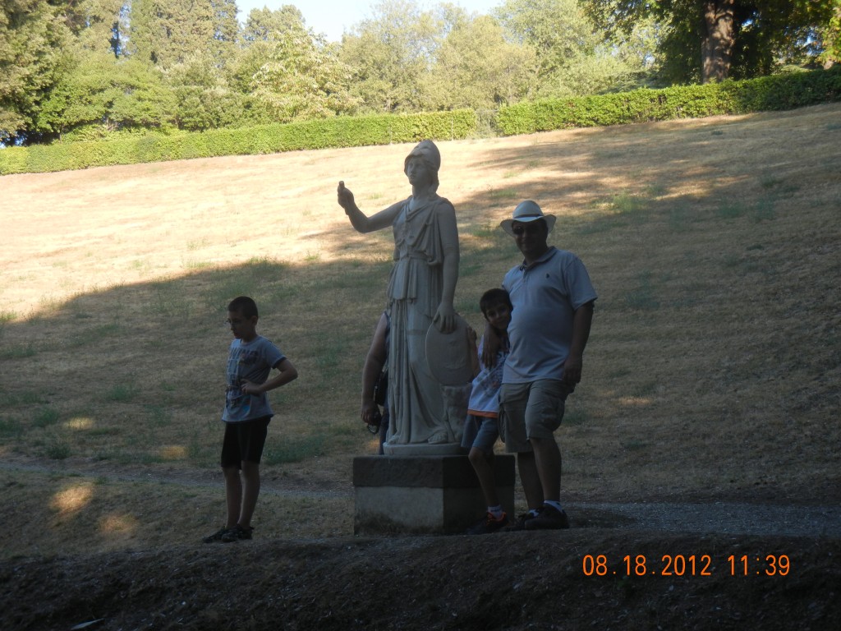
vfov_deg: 19.1
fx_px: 1871
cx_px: 420
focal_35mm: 77
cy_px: 316
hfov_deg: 25.3
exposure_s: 1/217
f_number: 4.3
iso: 160
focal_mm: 13.9
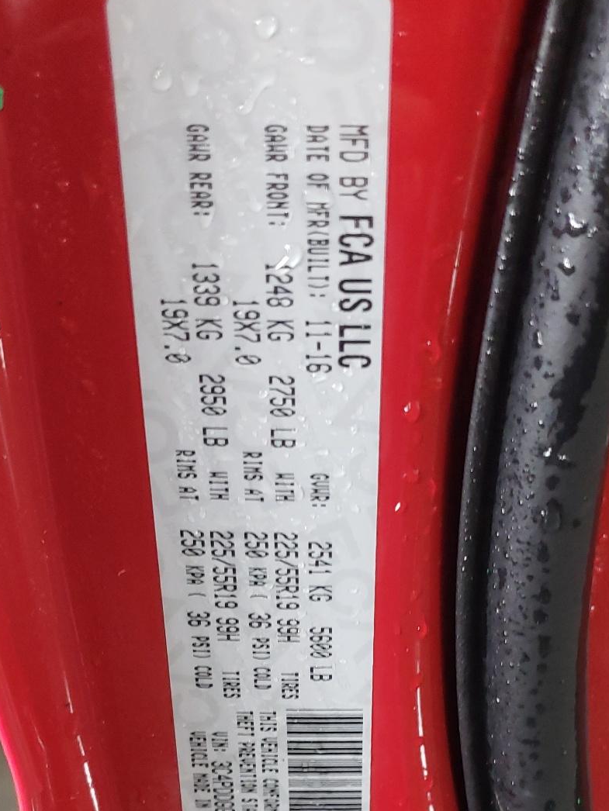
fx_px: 1243
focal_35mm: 53
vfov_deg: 34.4
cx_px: 338
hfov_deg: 27.5
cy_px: 709
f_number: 1.5
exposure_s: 1/30
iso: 283
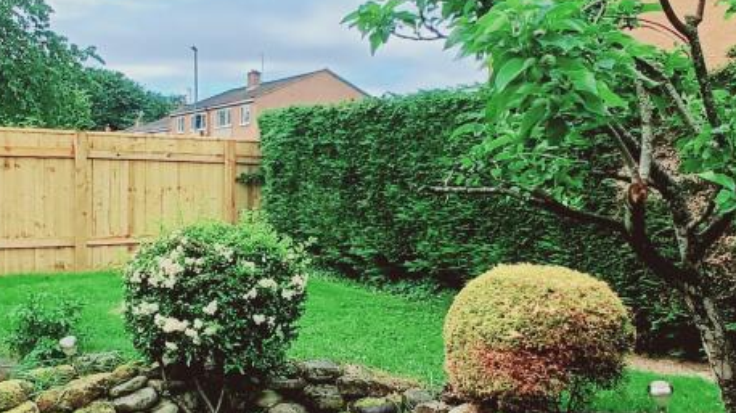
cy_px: 211
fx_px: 761
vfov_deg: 30.4
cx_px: 339
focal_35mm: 39
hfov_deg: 51.6
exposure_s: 1/809
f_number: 2.2
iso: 40
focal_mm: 1.64
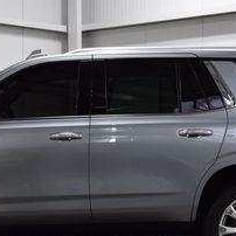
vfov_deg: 15.4
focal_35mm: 113
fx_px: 872
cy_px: 166
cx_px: 83
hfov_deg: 15.4
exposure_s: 1/25
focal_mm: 28
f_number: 7.1
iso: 400
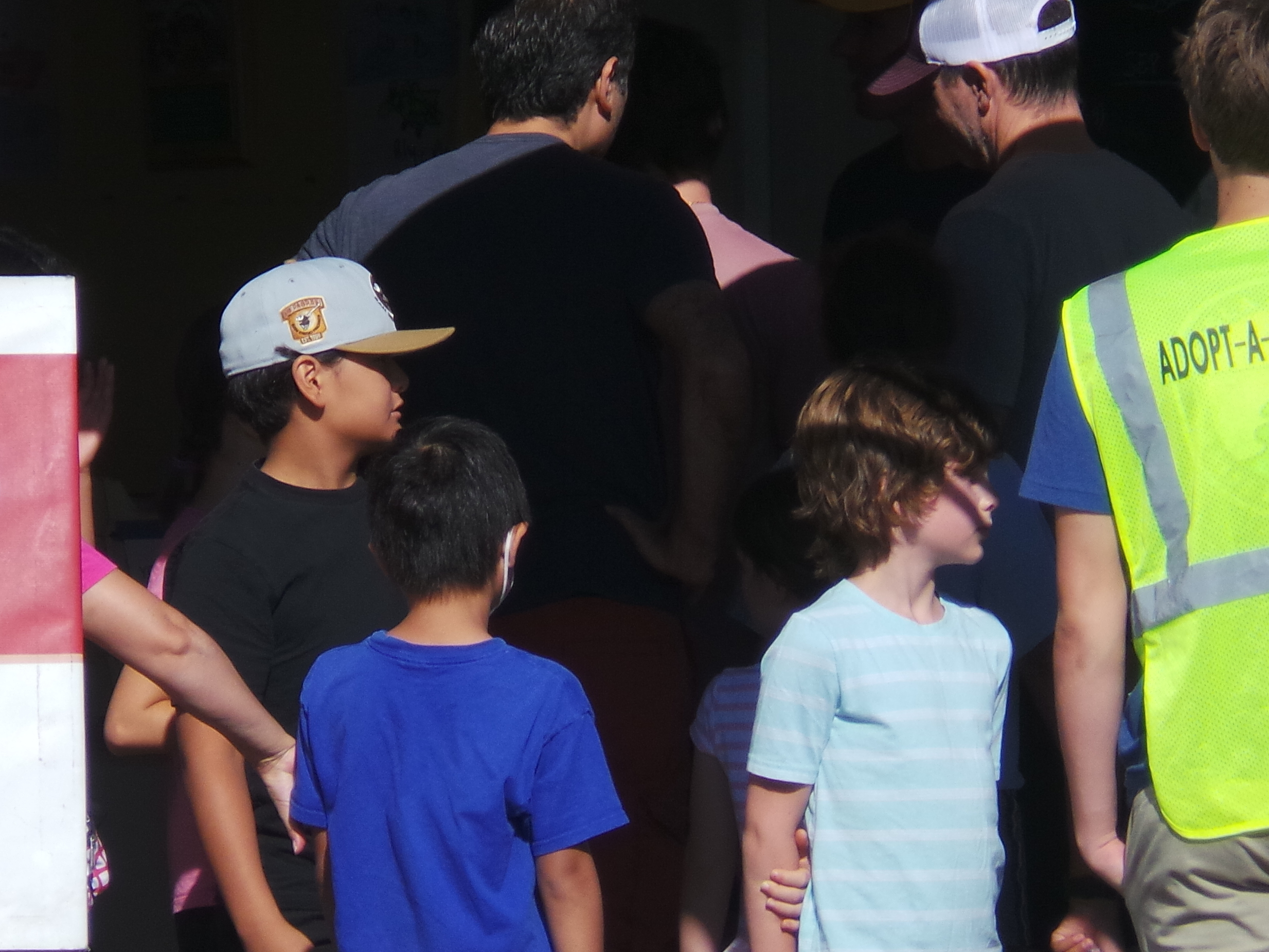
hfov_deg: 2.2
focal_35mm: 902
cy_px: 329
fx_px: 33072
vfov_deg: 1.6
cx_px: 309
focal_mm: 86.1
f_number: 5.9
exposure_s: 1/640
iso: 100
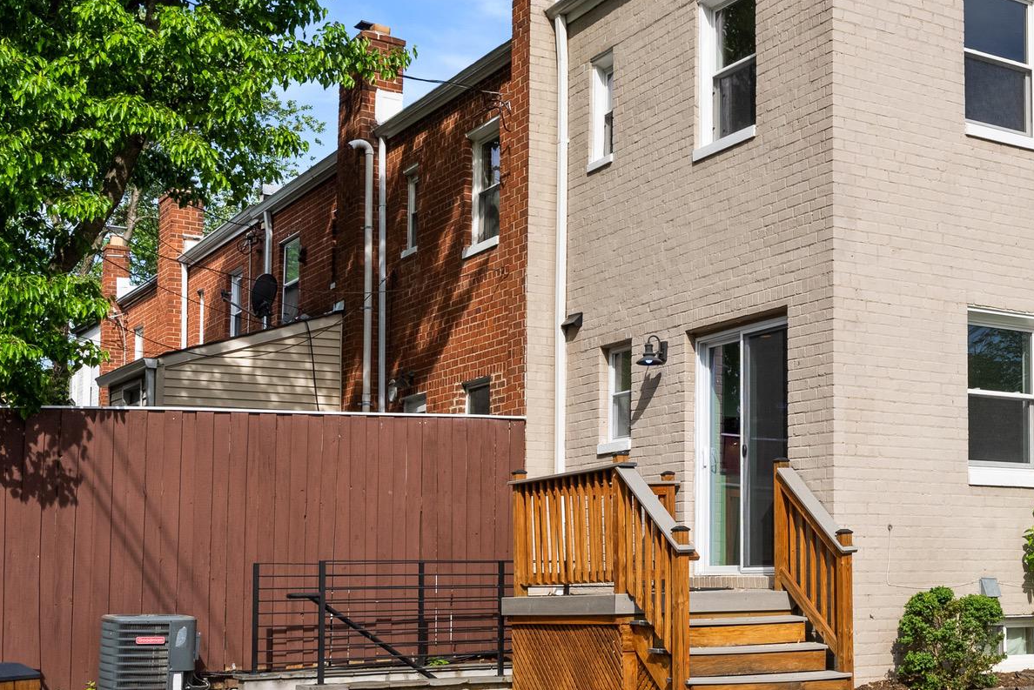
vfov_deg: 27.0
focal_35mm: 50
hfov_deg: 37.7
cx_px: 876
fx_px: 1437
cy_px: 326
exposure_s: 1/400
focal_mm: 29
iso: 200
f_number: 11
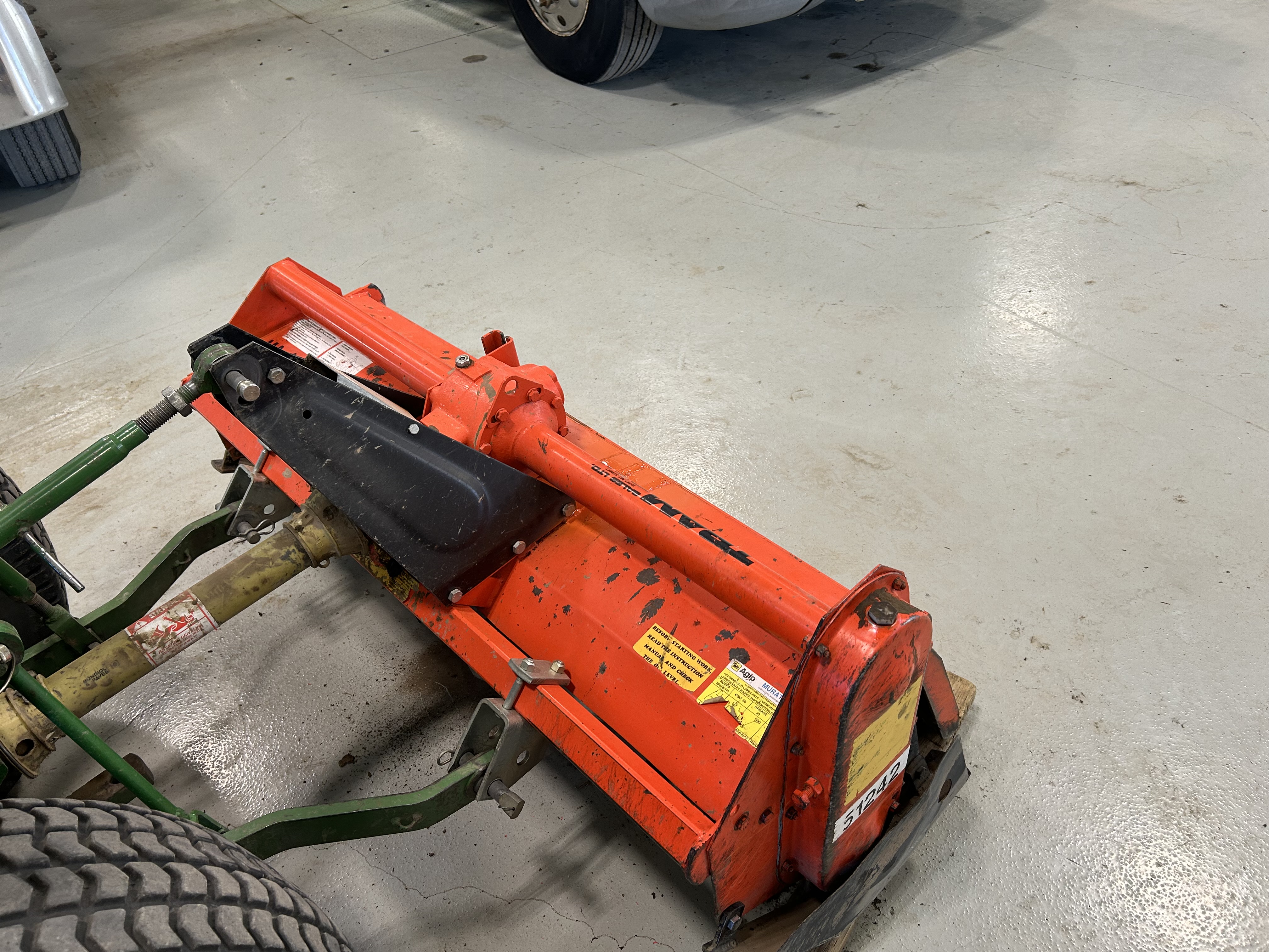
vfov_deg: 53.1
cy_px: 476
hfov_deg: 67.3
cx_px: 634
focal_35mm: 26
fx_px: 953
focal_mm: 5.7
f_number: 1.5
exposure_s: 1/60
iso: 80
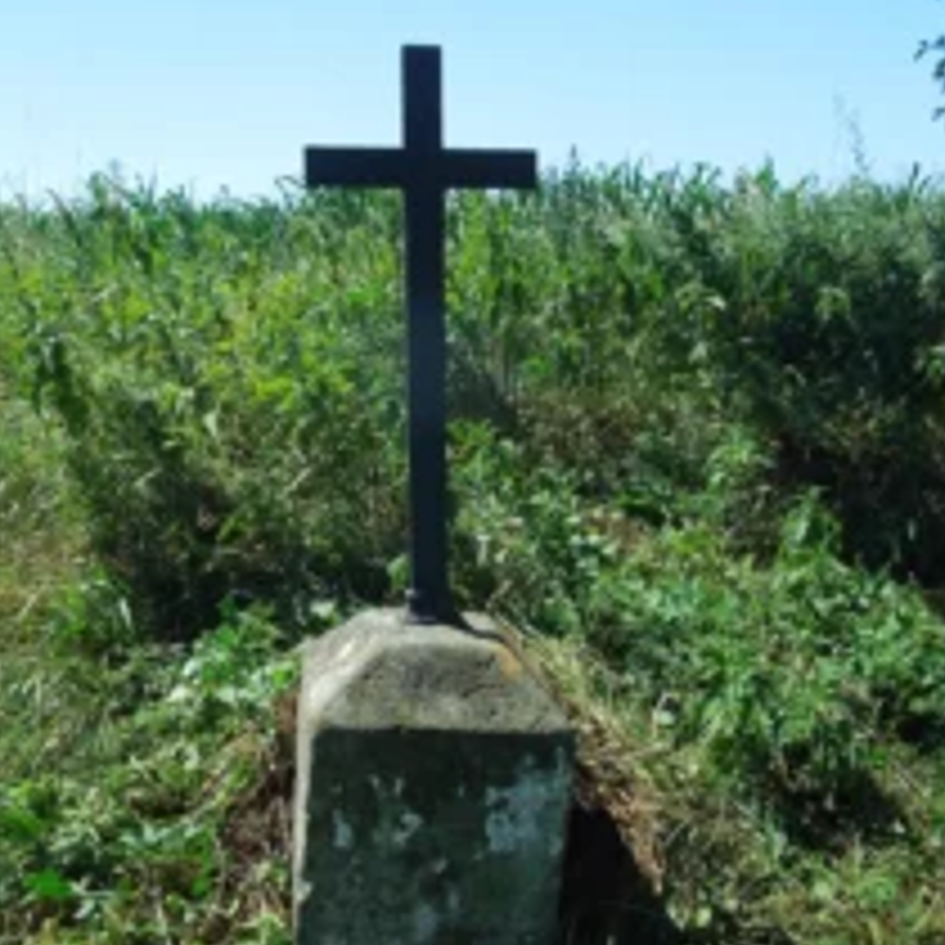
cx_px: 472
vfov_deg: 44.9
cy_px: 482
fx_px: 1143
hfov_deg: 44.9
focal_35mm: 37
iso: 400
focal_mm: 4.5
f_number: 6.6
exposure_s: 1/800
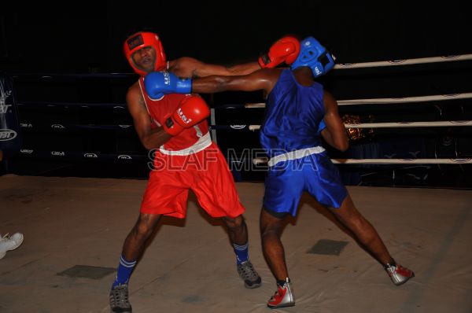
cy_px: 156
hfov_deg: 35.1
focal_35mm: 57
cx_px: 236
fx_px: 746
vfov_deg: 23.7
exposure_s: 1/60
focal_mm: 38
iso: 200
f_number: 5.6
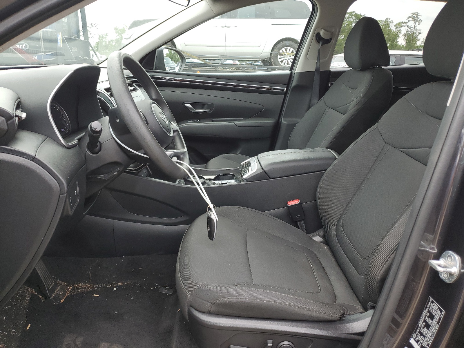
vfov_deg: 53.1
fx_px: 349
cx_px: 232
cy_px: 174
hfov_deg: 67.3
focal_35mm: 26
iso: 50
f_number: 1.5
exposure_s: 1/238
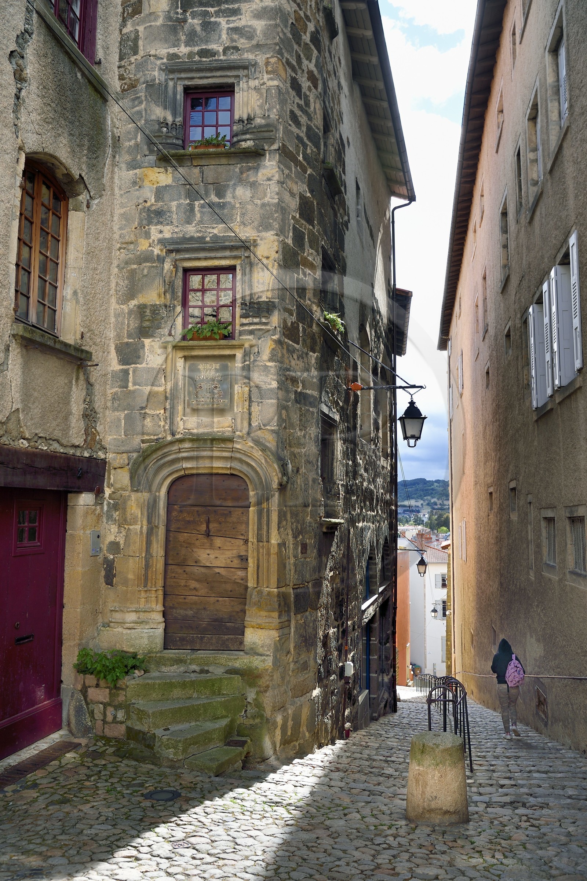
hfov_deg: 43.6
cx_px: 294
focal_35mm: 30
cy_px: 440
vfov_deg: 62.0
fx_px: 734
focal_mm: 30
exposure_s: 1/250
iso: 200
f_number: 7.1
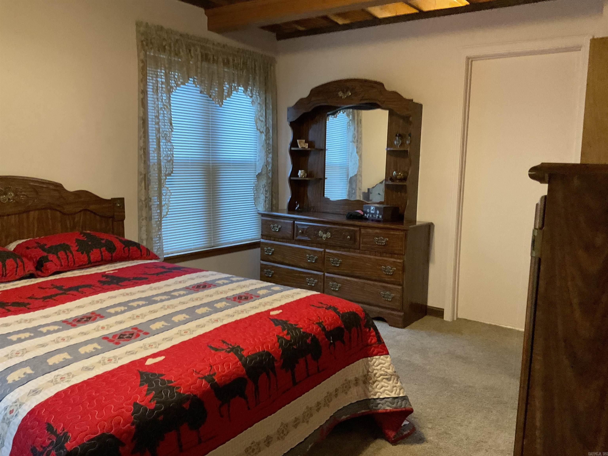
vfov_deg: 48.2
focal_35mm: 29
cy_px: 228
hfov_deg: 61.7
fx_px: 509
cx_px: 304
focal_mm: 3
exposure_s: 1/60
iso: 250
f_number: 1.8
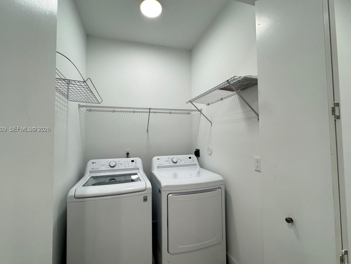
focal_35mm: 15
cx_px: 165
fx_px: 152
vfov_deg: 81.7
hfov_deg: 98.1
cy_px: 130
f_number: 2.2
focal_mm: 2.22
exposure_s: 1/120
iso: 250
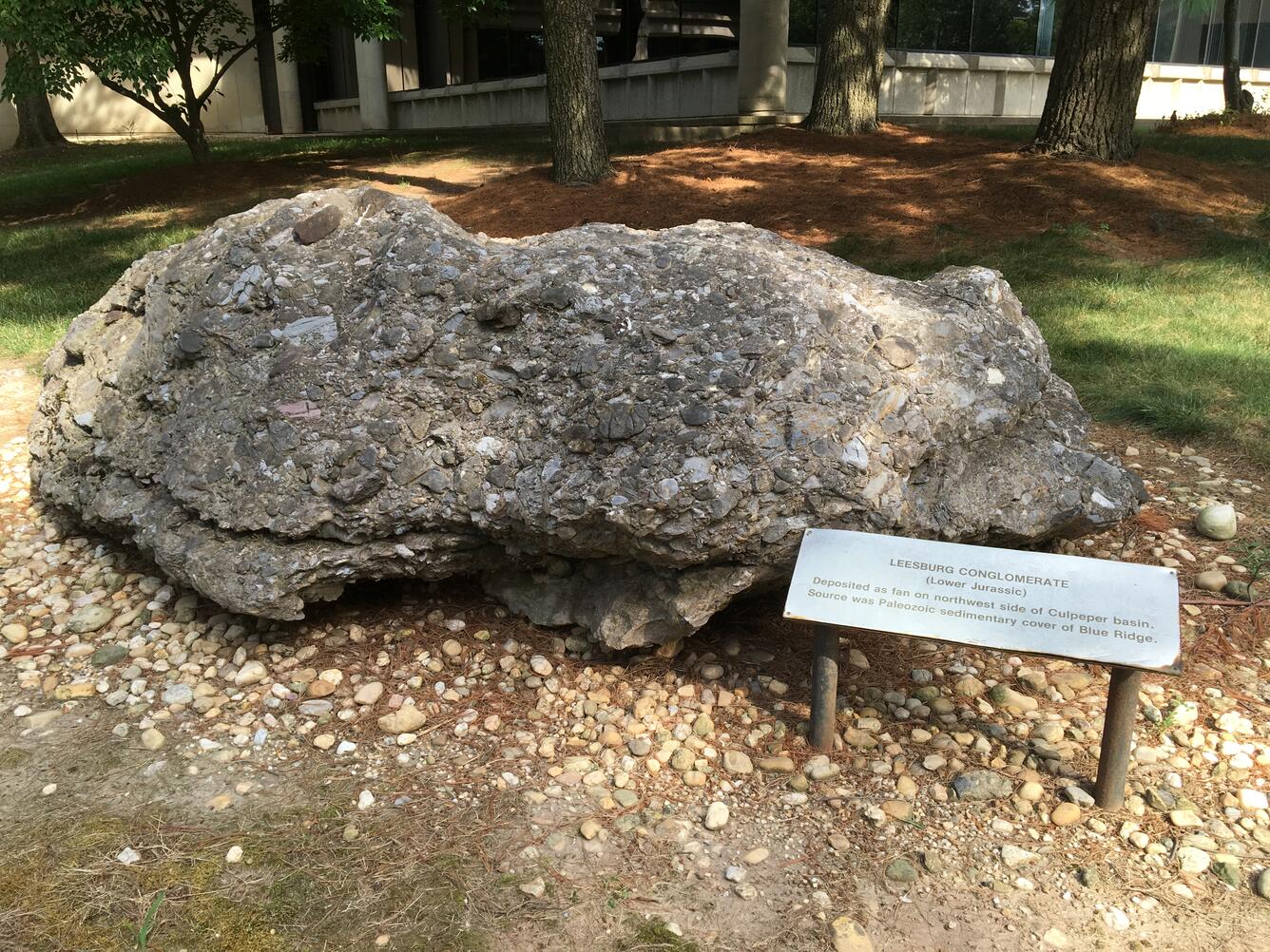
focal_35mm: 29
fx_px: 1064
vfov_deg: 48.2
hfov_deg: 61.7
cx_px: 635
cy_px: 476
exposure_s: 1/291
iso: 25
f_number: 2.2
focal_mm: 4.15
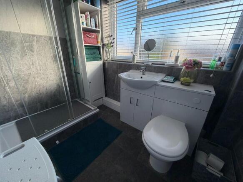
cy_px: 91
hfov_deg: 102.1
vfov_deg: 85.7
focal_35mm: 14
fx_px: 98
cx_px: 122
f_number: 2.2
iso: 80
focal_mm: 2.22
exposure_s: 1/121
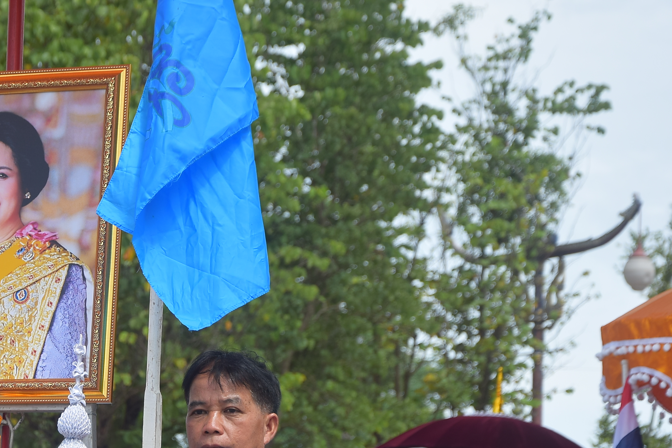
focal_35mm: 172
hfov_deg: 11.9
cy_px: 317
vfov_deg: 8.0
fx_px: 3211
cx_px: 70
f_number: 5.3
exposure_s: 1/320
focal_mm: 62
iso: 100
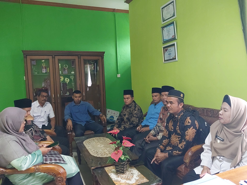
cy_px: 92
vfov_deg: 46.8
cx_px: 124
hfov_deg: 60.0
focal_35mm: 30
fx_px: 214
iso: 800
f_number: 1.8
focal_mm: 4.6
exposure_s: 1/24
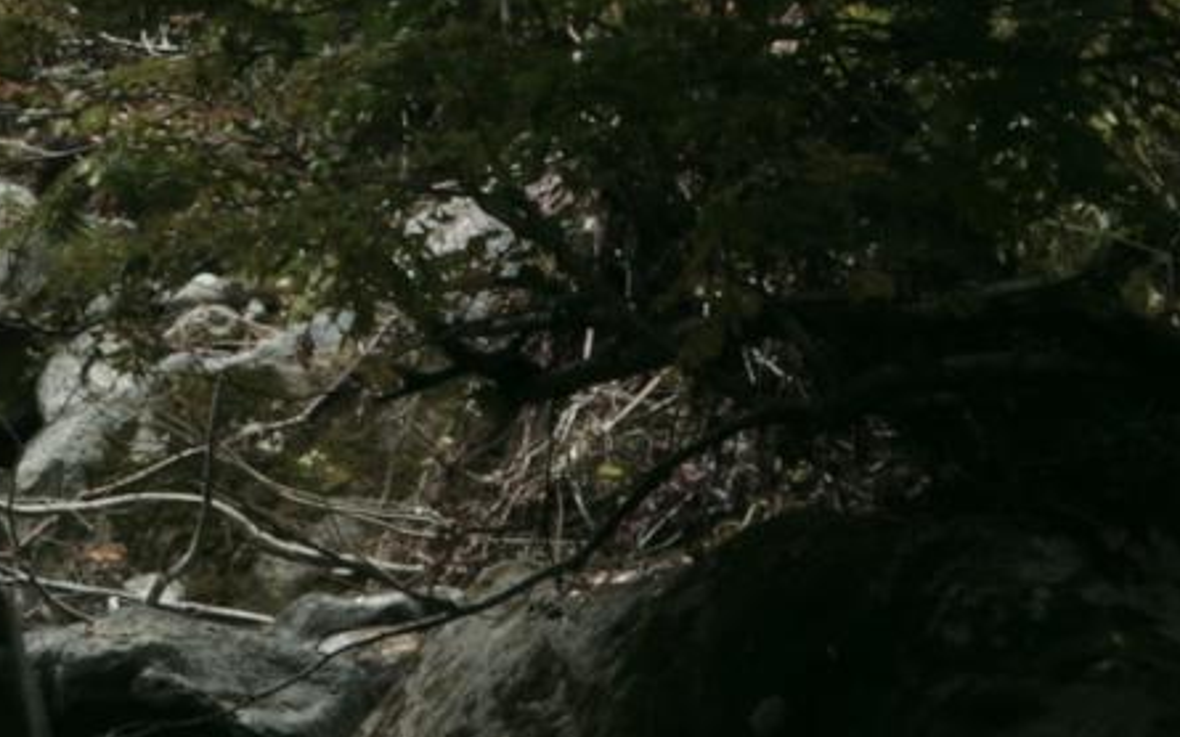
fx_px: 11576
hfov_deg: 5.7
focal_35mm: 360
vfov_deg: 3.6
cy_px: 216
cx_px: -1188
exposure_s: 1/1.43
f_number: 32
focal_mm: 55
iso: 100
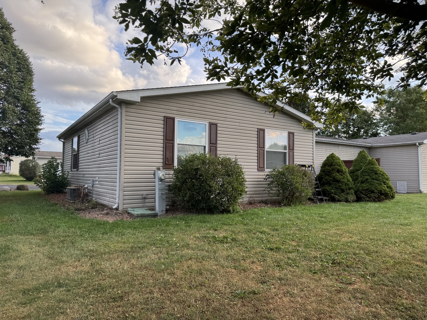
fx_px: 296
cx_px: 214
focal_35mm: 24
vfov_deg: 56.8
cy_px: 160
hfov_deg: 71.6
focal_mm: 6.76
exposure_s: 1/615
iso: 80
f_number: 1.78
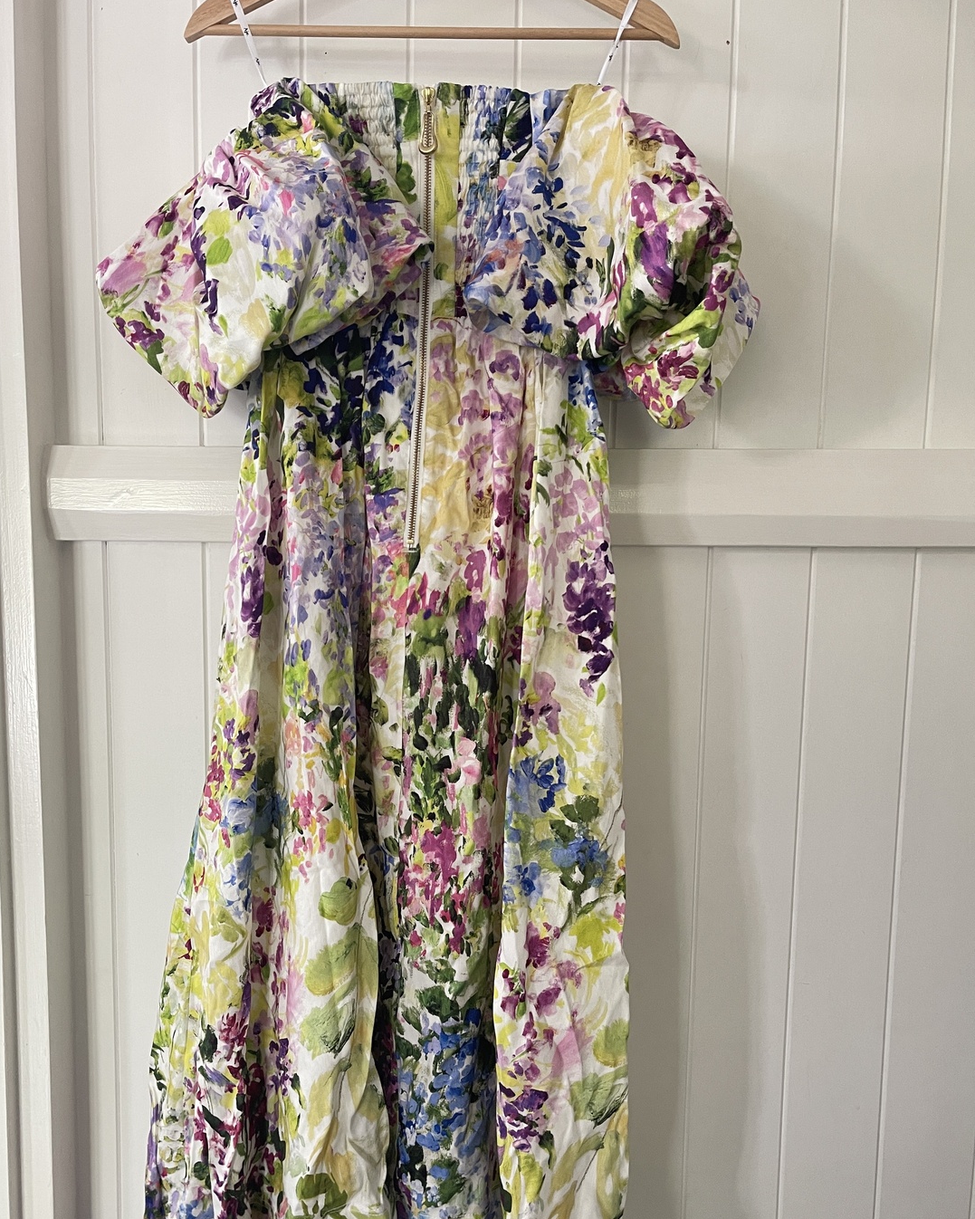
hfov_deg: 49.9
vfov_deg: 60.0
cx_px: 433
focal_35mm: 29
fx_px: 1046
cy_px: 723
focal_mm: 5.1
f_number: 1.6
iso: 200
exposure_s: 1/60
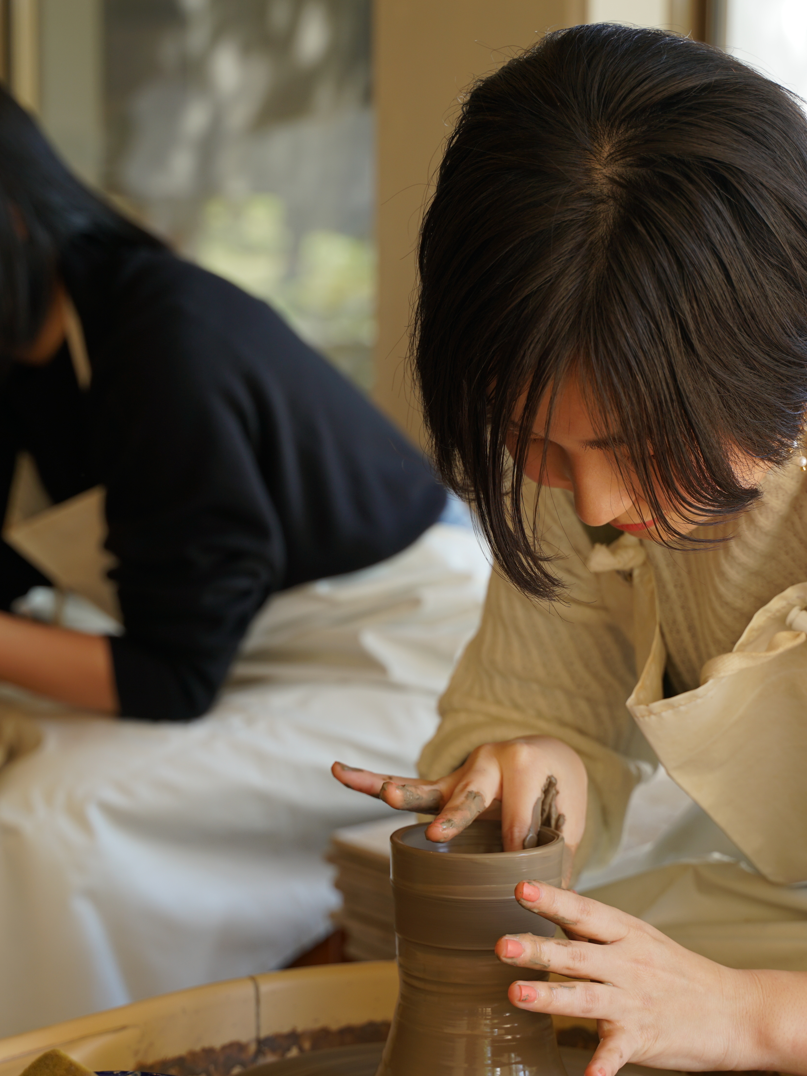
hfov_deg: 17.8
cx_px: 462
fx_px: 2580
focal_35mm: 83
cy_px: 554
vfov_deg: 23.6
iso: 100
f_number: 3.2
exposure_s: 1/50
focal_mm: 48
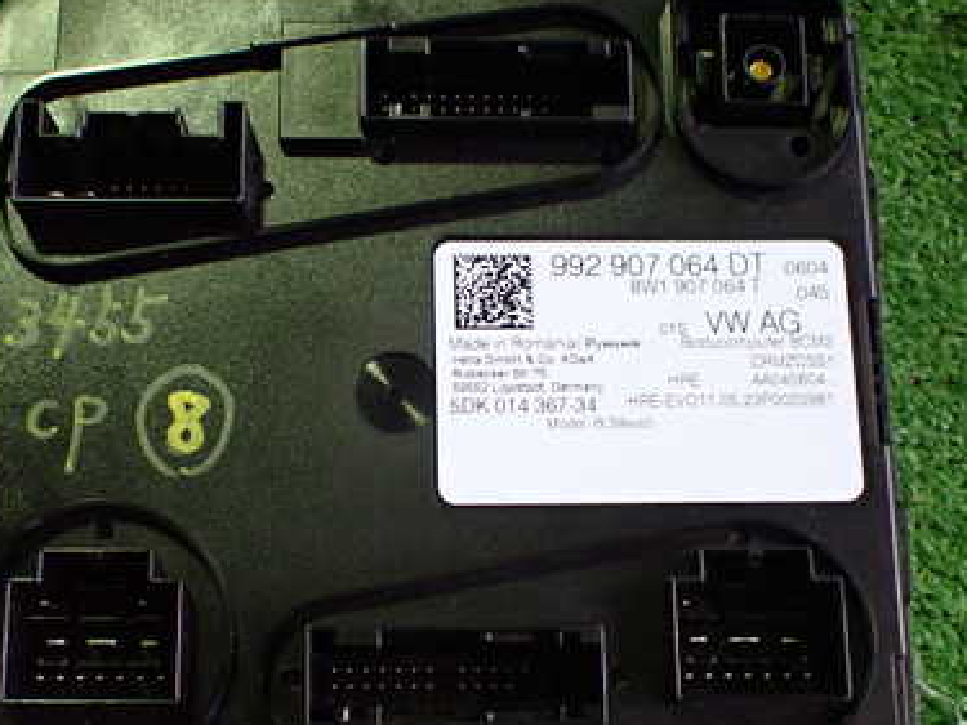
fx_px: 1340
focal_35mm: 48
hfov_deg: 39.6
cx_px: 405
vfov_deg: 30.2
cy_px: 408
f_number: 2.3
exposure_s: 1/125
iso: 800
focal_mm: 5.4
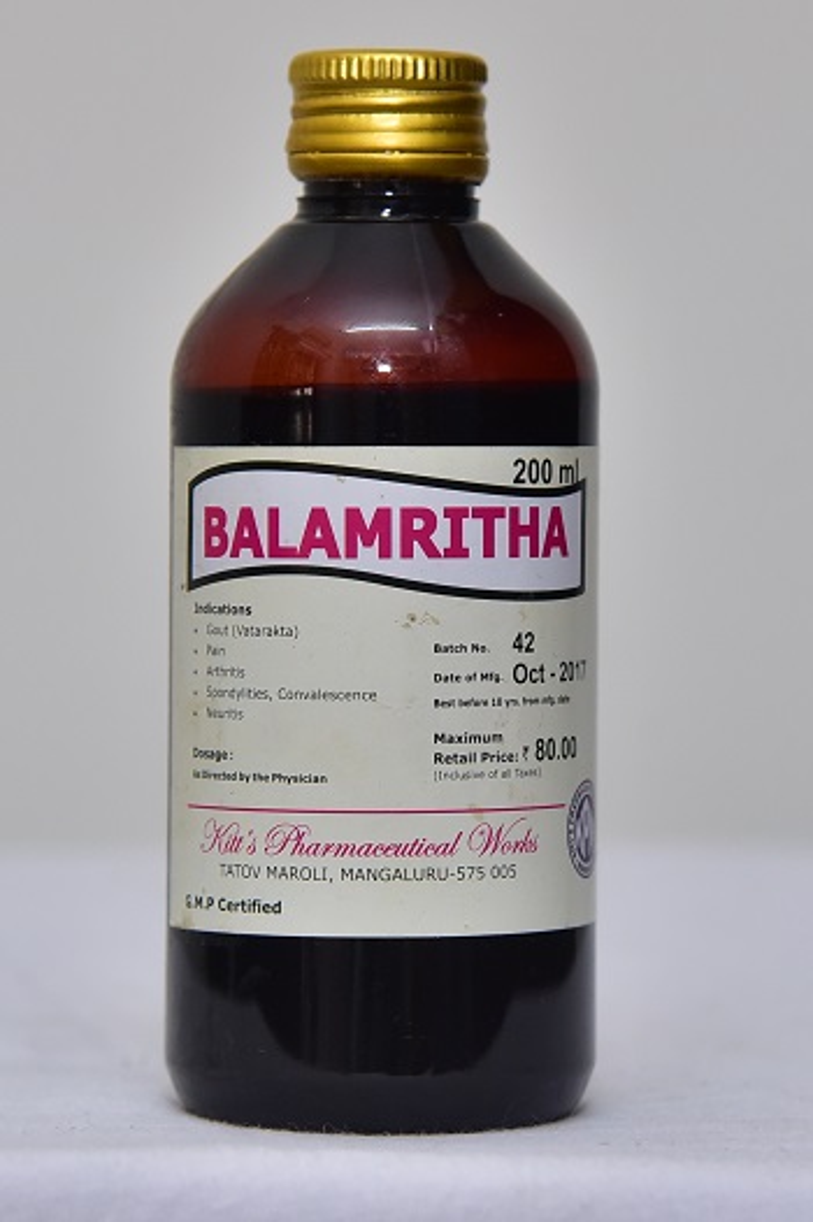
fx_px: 3392
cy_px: 611
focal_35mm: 100
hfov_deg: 13.7
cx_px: 406
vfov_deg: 20.4
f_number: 5.6
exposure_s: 1/160
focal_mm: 100
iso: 1600
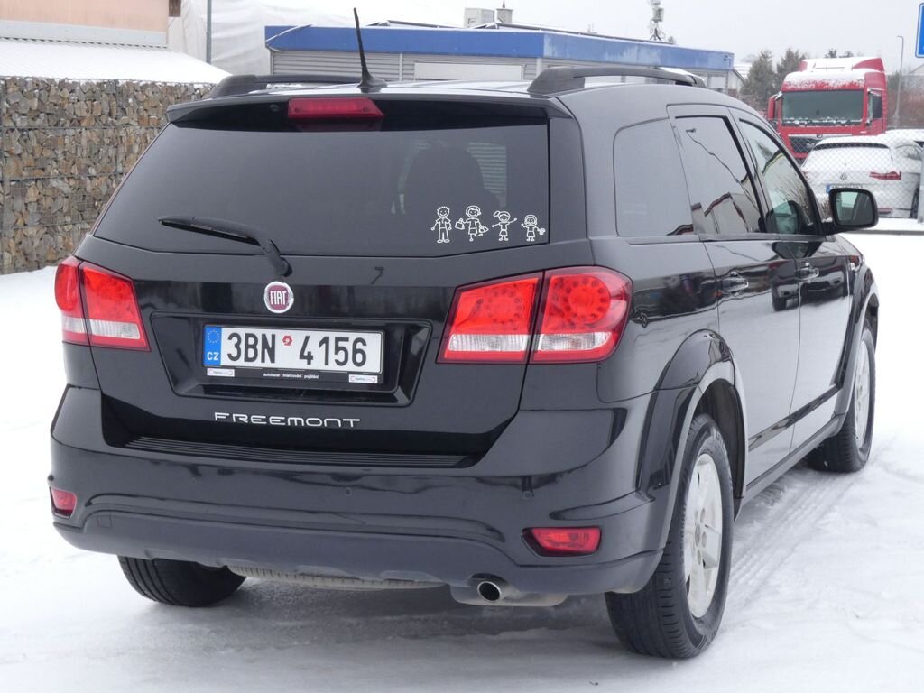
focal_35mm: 63
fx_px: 1682
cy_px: 346
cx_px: 462
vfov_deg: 23.3
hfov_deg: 30.7
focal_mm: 11.3
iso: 200
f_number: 5.6
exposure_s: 1/80
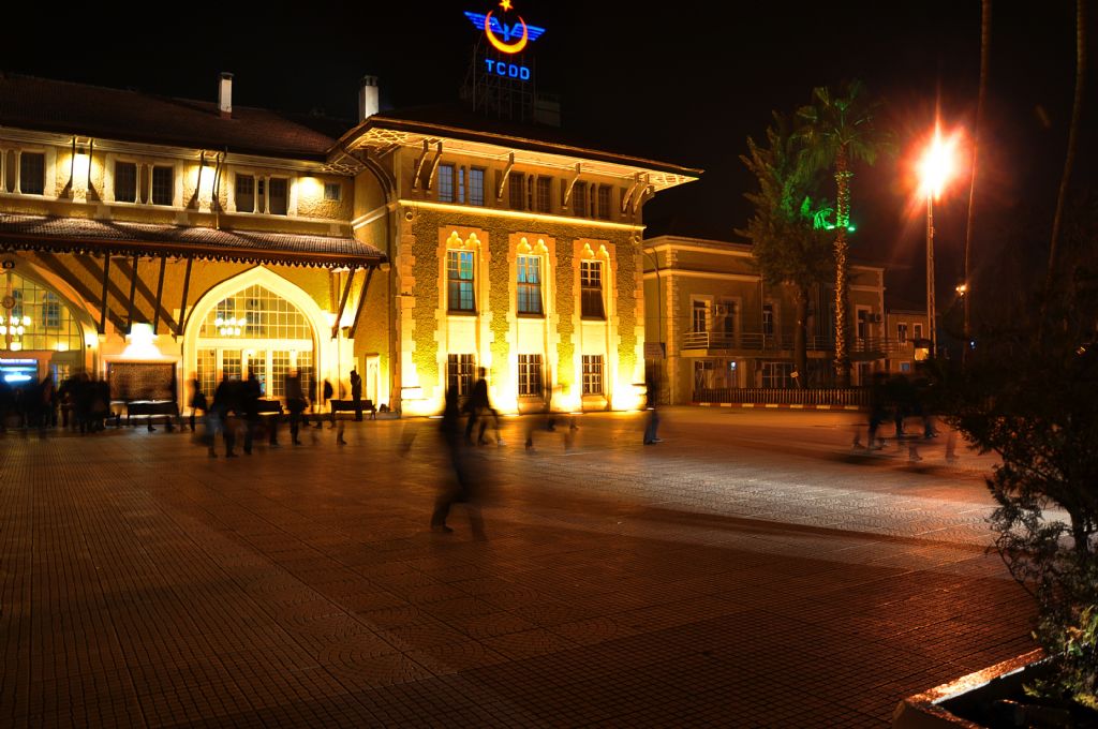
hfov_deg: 67.4
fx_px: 822
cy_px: 364
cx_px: 549
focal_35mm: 27
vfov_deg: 47.8
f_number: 5.6
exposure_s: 1/1.6
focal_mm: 18
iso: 200
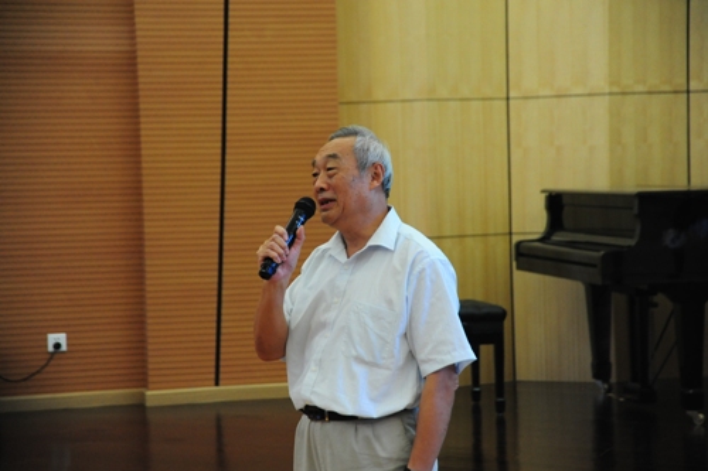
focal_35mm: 120
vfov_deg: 11.4
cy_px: 236
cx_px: 354
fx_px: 2359
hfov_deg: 17.1
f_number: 5.6
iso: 4000
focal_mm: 120
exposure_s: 1/100
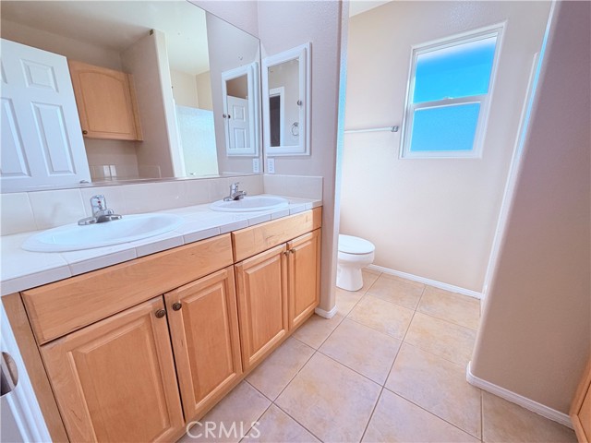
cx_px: 296
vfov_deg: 85.7
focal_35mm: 14
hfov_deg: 102.1
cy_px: 222
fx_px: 239
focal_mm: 2.22
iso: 80
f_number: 2.2
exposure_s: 1/120
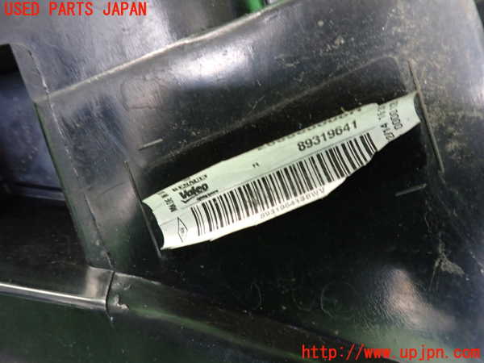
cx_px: 242
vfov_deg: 54.9
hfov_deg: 69.4
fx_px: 350
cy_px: 182
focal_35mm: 25
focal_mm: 4.5
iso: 400
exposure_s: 1/30
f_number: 2
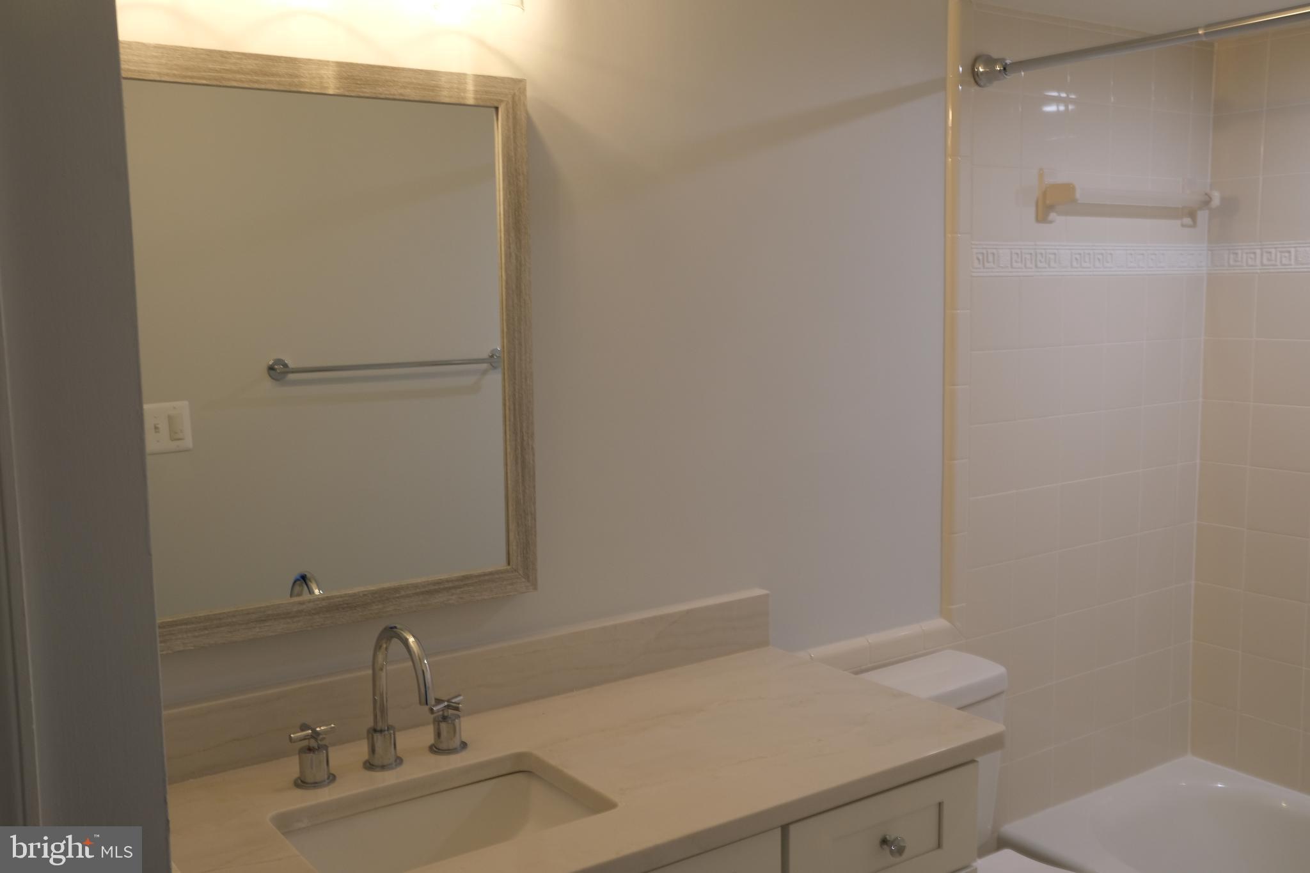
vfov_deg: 37.8
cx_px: 655
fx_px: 1273
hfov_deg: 54.4
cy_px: 436
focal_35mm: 35
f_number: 11
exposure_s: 1/8
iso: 500
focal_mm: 23
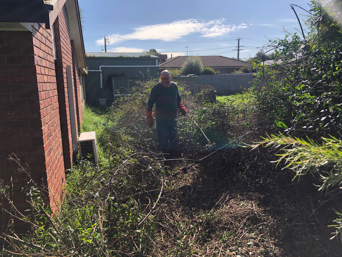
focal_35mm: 28
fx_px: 277
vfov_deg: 49.7
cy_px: 128
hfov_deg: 63.4
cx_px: 171
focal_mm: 3.99
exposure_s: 1/991
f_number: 1.8
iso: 20
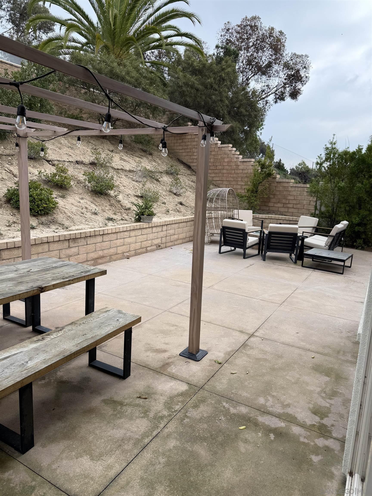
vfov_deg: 71.6
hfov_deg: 56.8
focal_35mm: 24
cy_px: 248
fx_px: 344
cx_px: 186
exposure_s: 1/1337
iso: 80
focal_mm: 6.76
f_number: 1.78
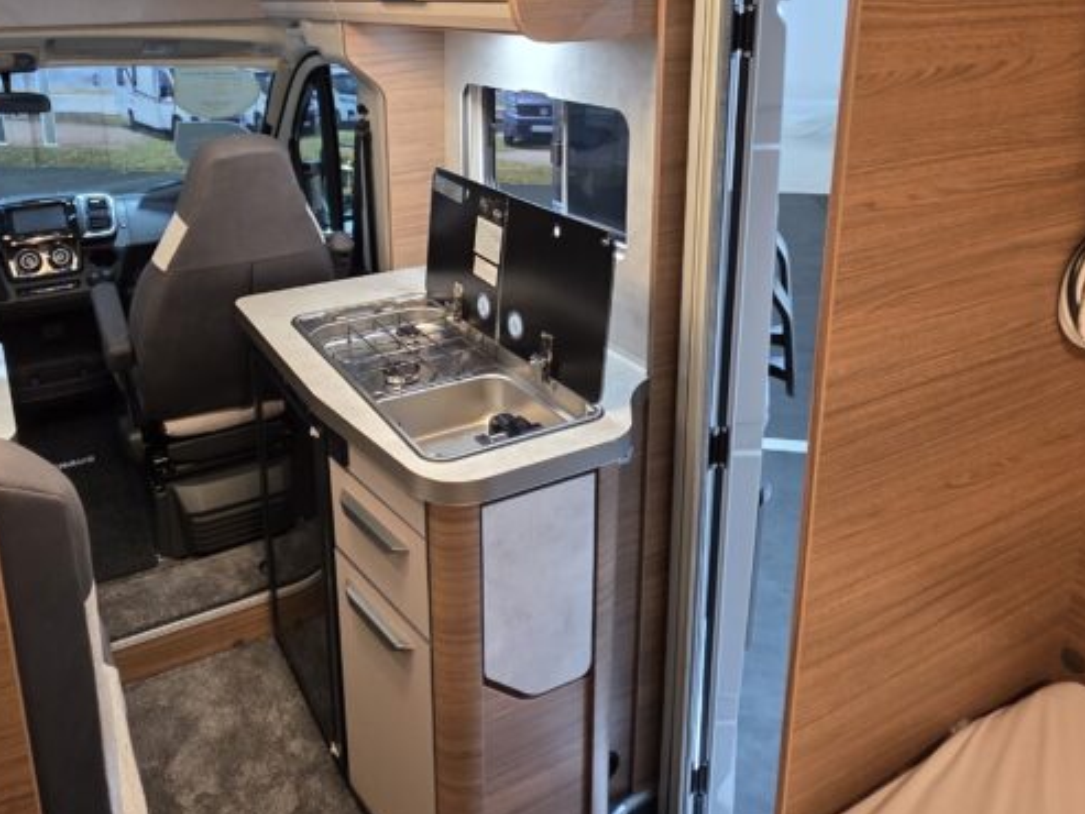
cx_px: 427
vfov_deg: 49.8
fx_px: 846
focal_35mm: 27
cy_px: 229
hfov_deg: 64.6
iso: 80
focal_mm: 2.2
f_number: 1.9
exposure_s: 1/40.1
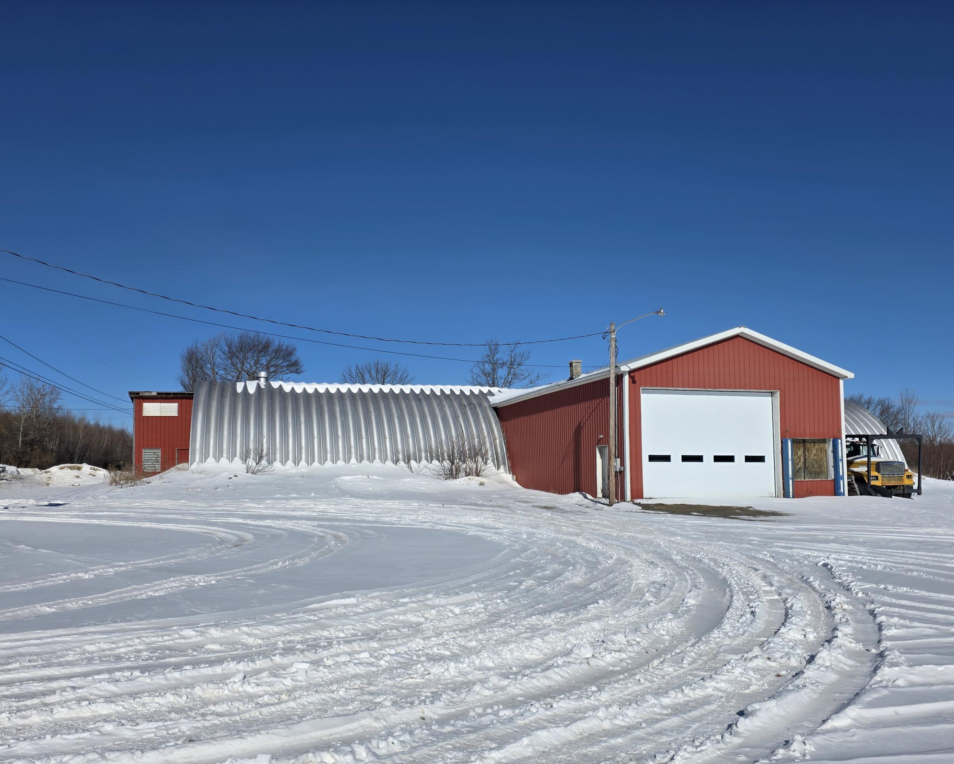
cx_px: 499
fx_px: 791
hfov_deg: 62.2
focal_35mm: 28
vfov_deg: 51.4
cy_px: 422
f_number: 1.7
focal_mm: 6.3
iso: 32
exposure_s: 1/7944
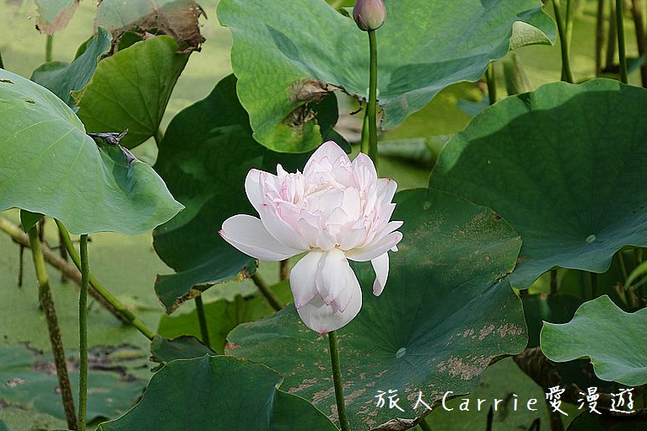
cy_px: 216
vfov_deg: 9.3
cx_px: 327
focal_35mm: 147
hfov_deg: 14.0
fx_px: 2641
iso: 100
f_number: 4
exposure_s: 1/400
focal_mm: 51.75
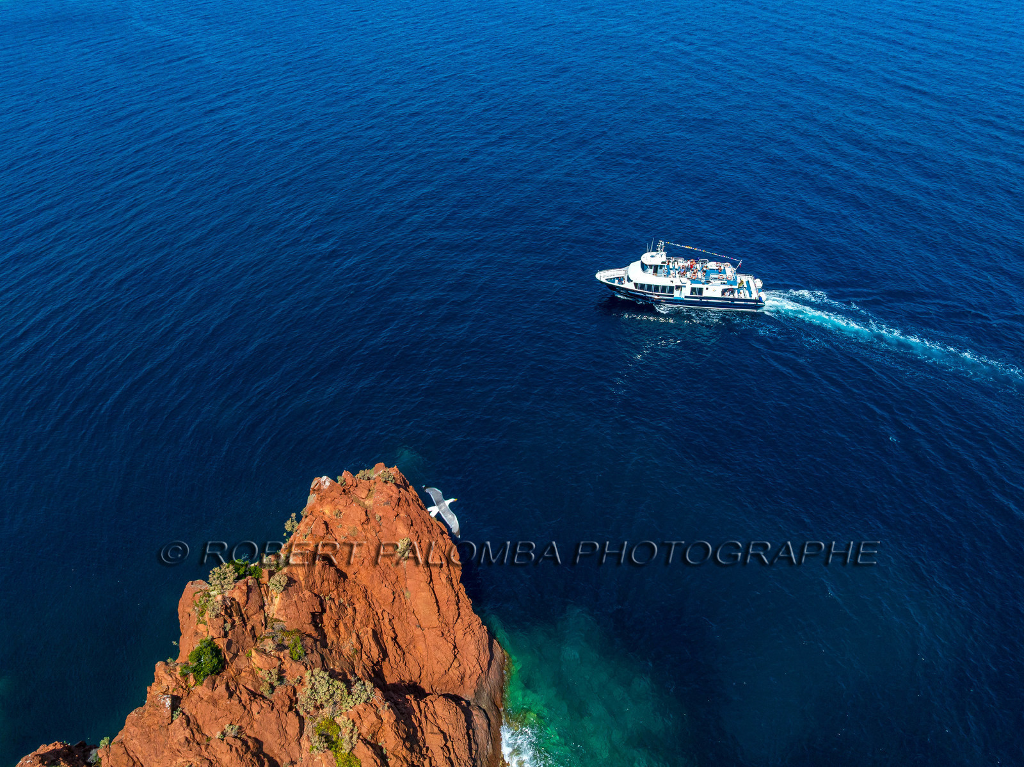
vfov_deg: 56.8
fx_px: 710
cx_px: 512
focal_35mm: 24
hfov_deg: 71.6
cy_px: 384
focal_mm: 12.3
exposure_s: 1/500
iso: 200
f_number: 9
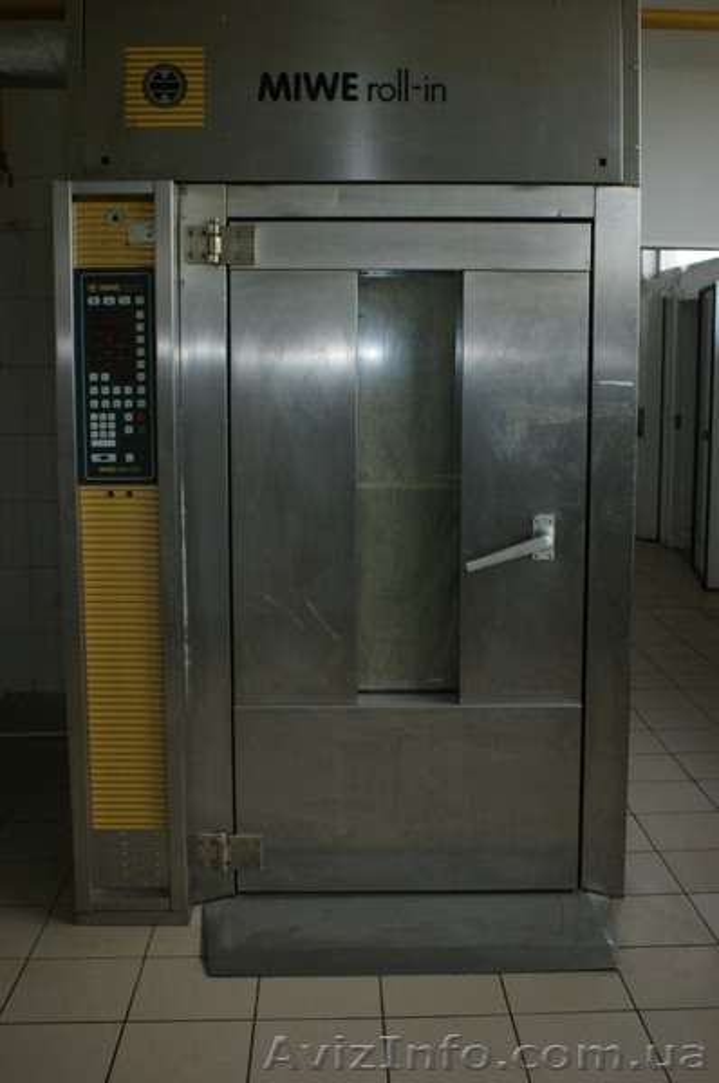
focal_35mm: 39
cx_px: 360
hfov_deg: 34.1
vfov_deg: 49.6
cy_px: 542
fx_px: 1172
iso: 400
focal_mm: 26
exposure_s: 1/60
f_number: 5.6
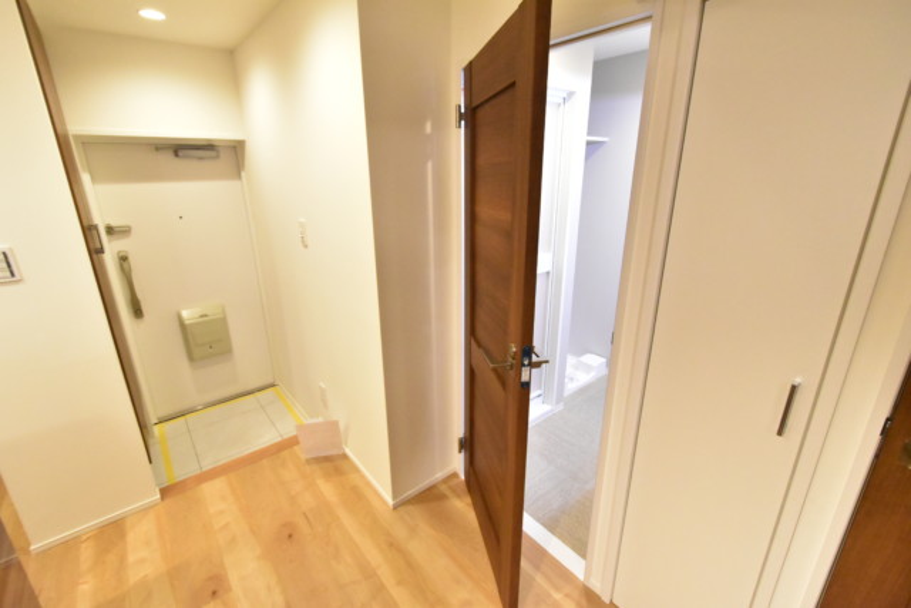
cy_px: 304
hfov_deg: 100.4
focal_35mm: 15
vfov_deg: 77.4
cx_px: 456
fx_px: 380
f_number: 5
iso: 6400
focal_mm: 10
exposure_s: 1/125
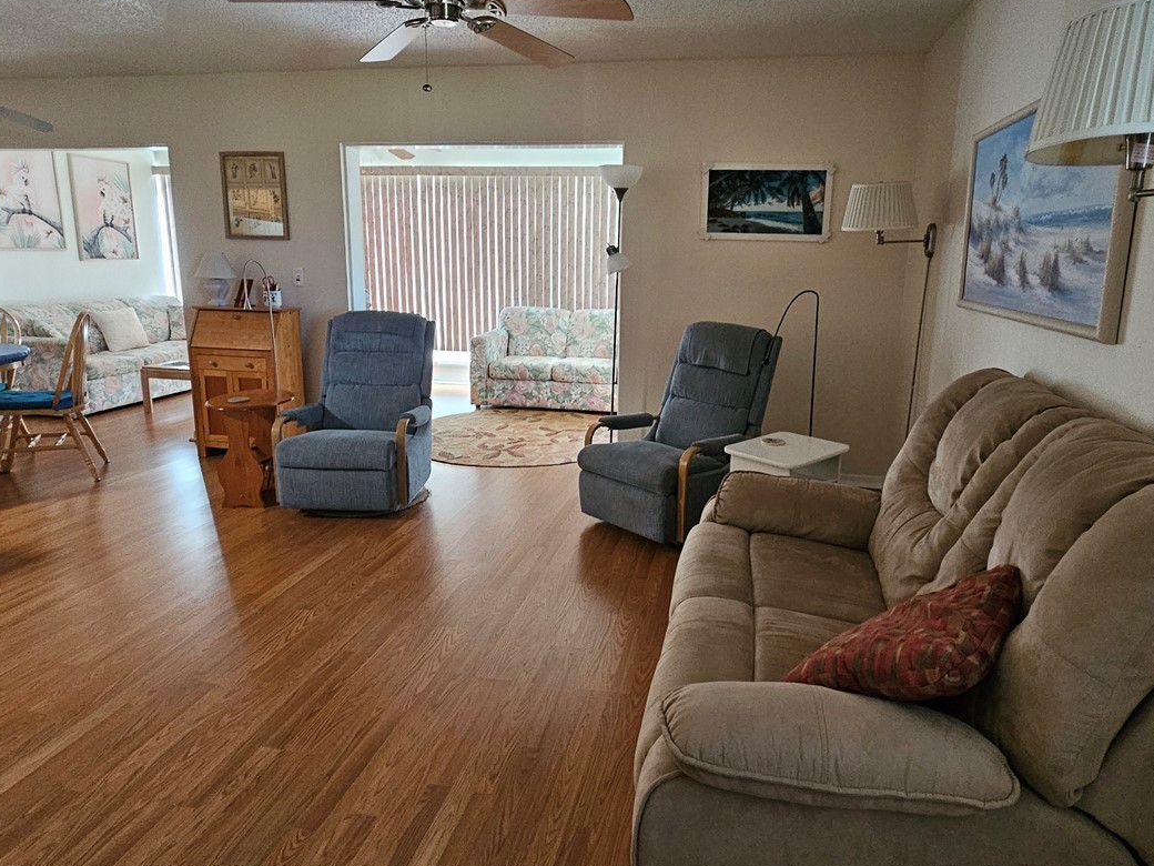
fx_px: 667
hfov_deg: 81.7
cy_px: 393
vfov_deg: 65.8
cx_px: 611
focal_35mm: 20
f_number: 2.2
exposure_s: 1/24
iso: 640
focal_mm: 2.2
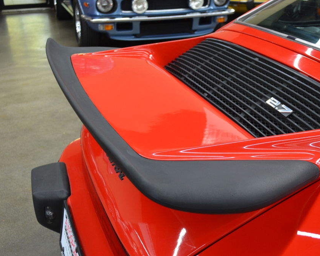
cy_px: 128
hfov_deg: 37.5
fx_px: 469
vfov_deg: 30.5
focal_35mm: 50
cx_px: 193
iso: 800
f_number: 4.5
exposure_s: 1/50
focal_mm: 29
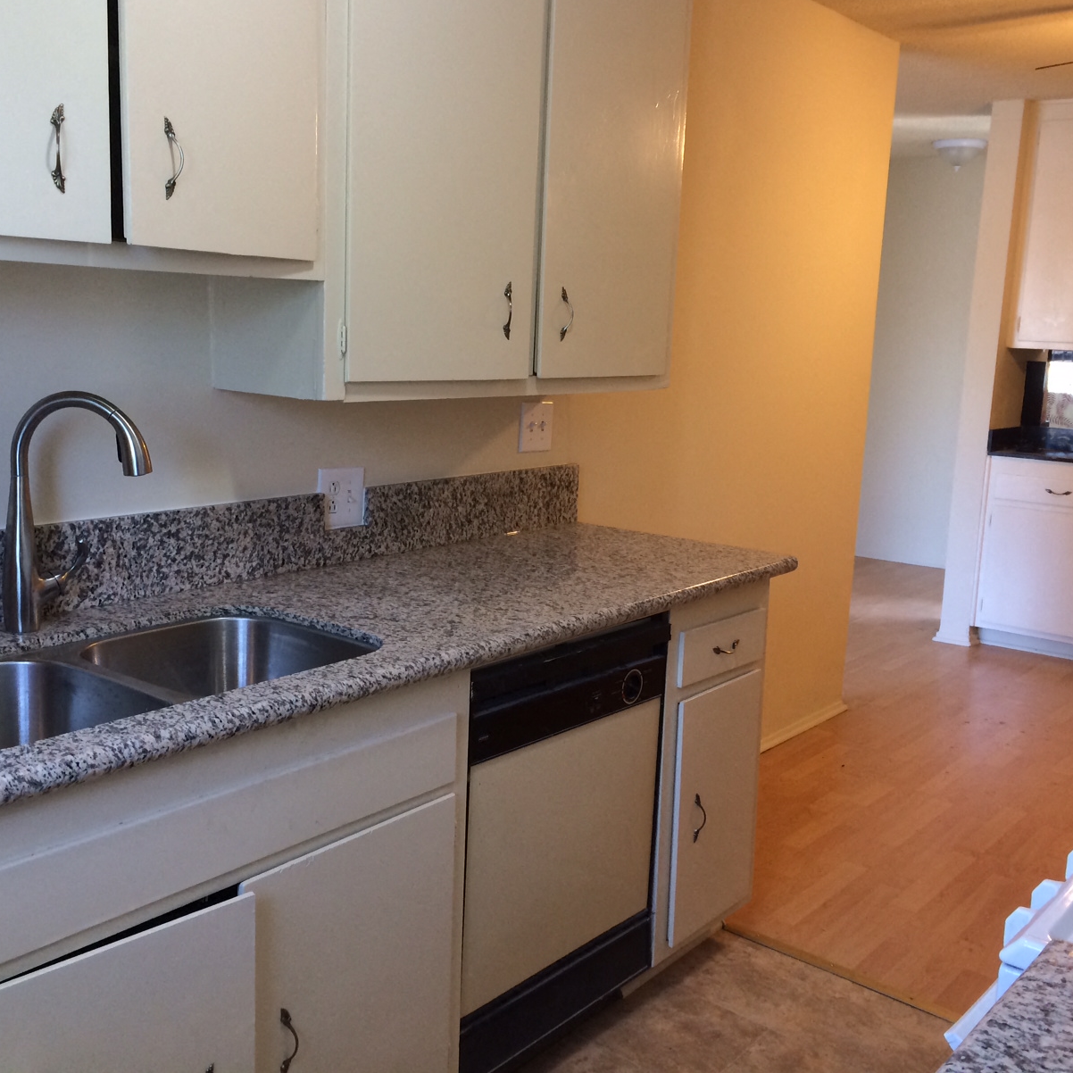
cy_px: 528
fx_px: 1262
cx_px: 522
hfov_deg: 46.0
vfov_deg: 46.0
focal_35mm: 36
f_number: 2.2
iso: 40
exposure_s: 1/30
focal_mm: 4.12
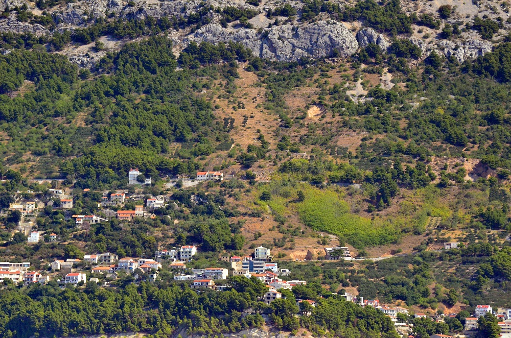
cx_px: 256
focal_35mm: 232
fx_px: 3293
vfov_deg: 5.9
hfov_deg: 8.9
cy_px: 169
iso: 1800
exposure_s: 1/8000
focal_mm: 155
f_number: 5.6
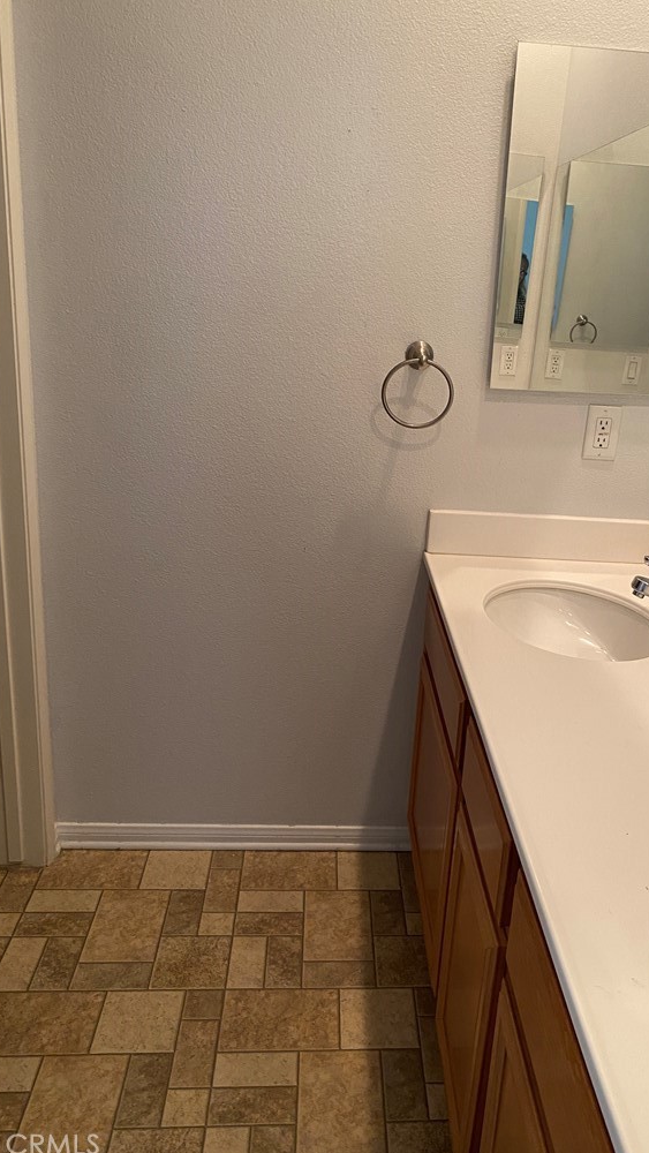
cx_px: 425
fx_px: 887
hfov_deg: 39.8
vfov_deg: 66.1
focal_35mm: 29
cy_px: 571
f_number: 1.8
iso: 160
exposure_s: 1/60
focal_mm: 4.25
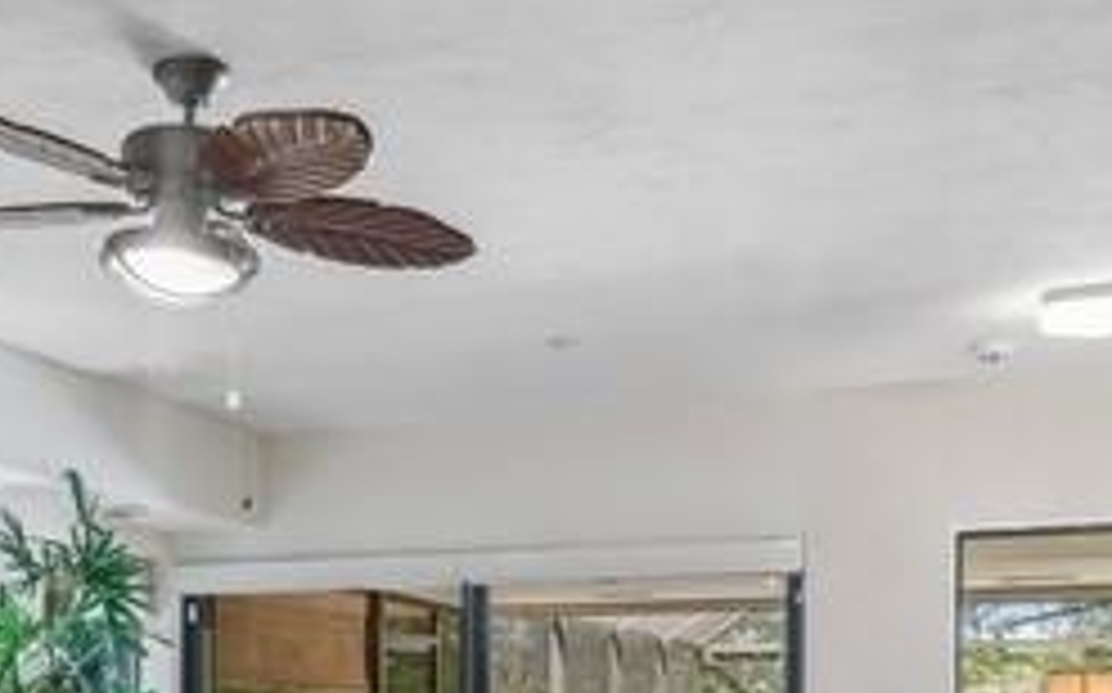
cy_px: 837
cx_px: 263
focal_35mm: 52
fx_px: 1575
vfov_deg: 22.8
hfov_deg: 37.8
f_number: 9
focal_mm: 14
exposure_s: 1/6
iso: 250
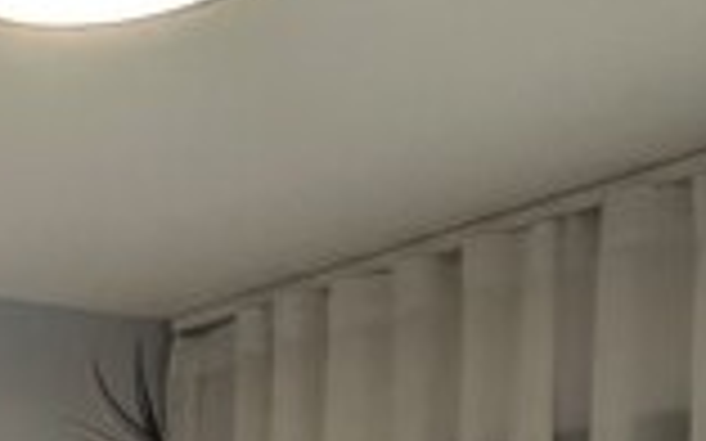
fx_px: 1866
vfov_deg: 11.9
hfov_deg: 17.4
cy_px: 900
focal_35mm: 97
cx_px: -562
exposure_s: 1/50
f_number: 2.2
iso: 250
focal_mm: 2.22
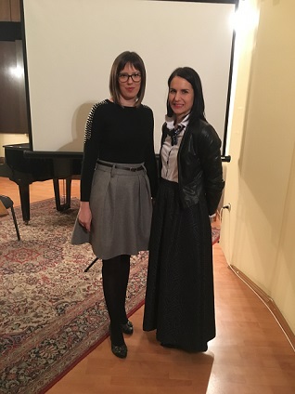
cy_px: 197
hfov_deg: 48.2
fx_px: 330
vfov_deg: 61.7
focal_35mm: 29
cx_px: 148
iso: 500
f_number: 2.2
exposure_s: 1/17
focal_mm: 4.15
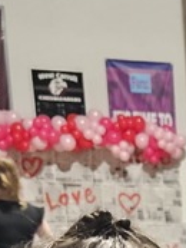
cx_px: 451
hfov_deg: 9.6
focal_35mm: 136
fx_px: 973
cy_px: 552
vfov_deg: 12.2
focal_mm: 6.3
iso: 1000
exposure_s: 1/24
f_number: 1.7
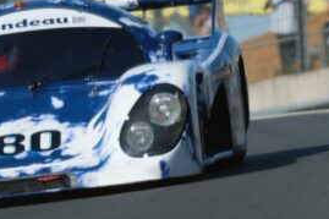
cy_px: 62
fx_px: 9955
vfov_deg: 1.3
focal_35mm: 1090
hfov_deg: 1.9
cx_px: 200
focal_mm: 249.3
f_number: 6.3
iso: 500
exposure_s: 1/1000
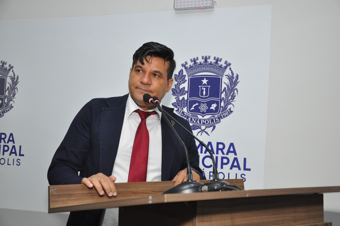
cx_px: 170
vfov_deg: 22.6
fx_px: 566
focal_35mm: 60
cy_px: 113
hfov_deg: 33.4
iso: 800
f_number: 5.6
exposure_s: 1/60
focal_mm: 40
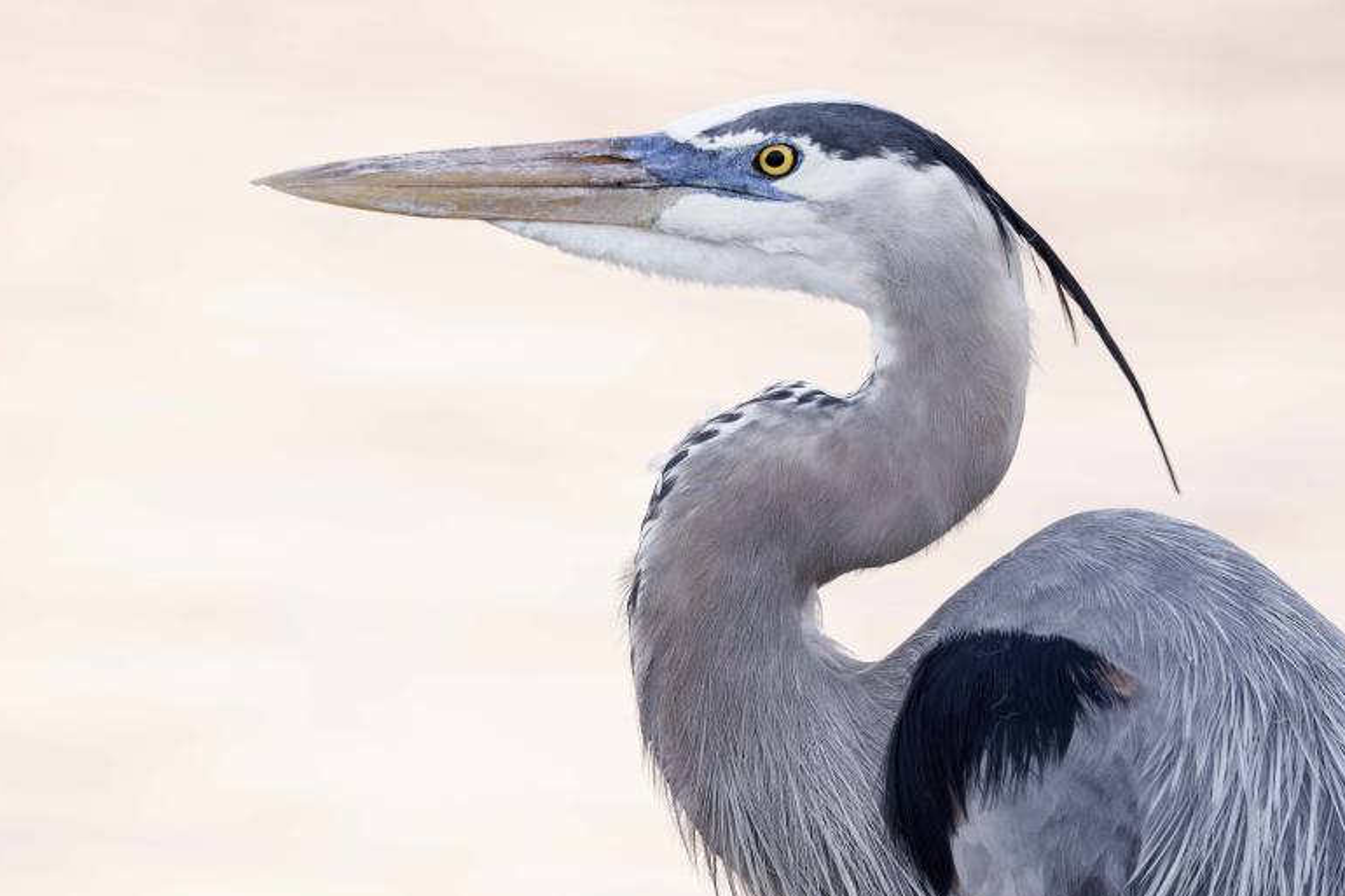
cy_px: 464
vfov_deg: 2.2
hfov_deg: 3.2
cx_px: 692
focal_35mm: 635
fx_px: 23718
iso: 2000
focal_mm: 611
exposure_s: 1/125
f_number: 8
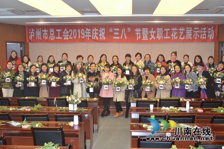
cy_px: 74
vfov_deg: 31.7
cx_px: 112
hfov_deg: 46.5
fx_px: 261
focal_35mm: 42
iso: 1250
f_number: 5.6
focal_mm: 28
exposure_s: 1/60
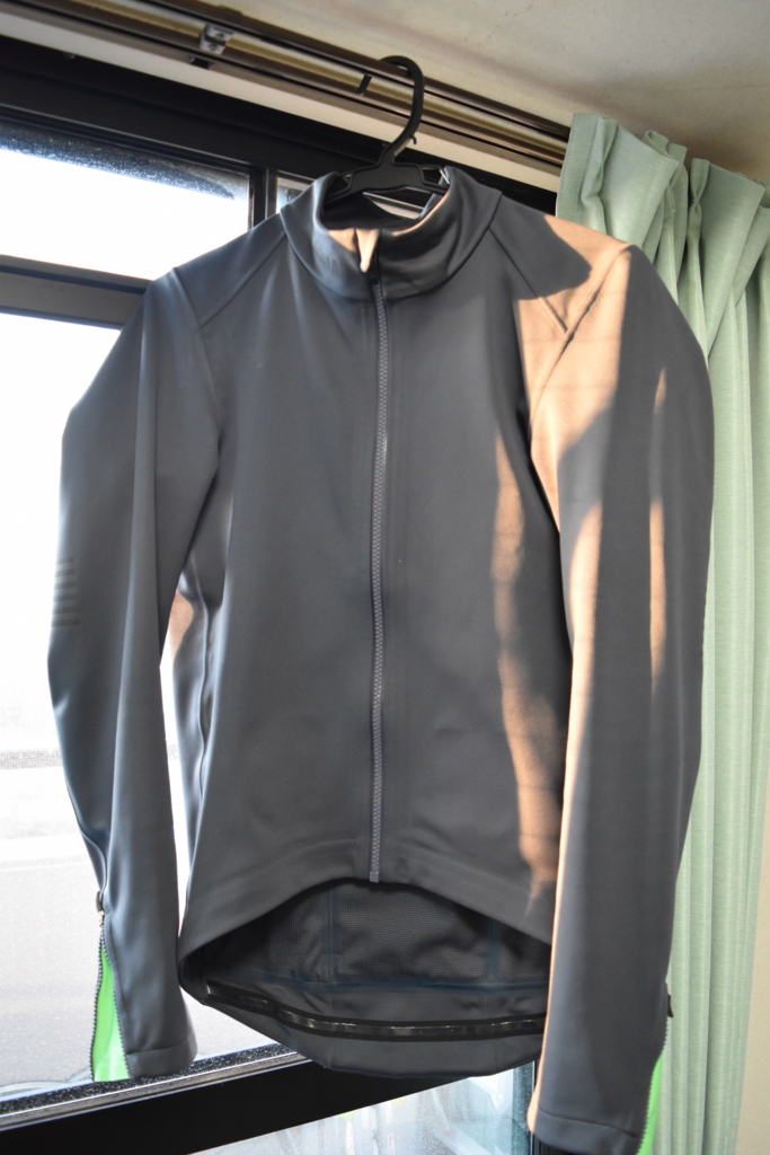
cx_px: 385
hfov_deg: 47.9
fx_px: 866
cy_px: 578
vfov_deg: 67.4
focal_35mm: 27
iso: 1800
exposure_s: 1/60
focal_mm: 18
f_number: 3.5
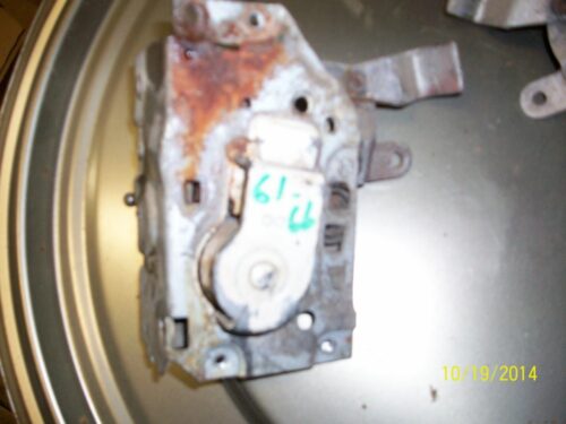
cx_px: 283
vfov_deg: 41.8
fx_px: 556
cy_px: 212
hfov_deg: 54.0
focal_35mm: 34
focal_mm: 5.7
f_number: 2.8
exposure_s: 1/60
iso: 160
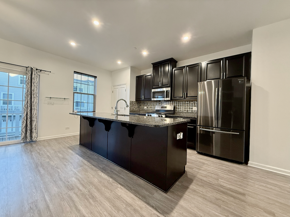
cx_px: 145
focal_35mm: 14
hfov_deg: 102.1
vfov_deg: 85.7
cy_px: 108
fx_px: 117
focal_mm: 2.22
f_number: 2.2
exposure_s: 1/60
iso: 320
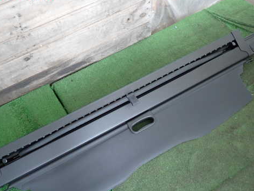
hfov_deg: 56.7
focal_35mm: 32
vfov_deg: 44.0
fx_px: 235
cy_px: 110
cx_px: 114
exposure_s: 1/50
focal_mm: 4.5
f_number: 2
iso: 200
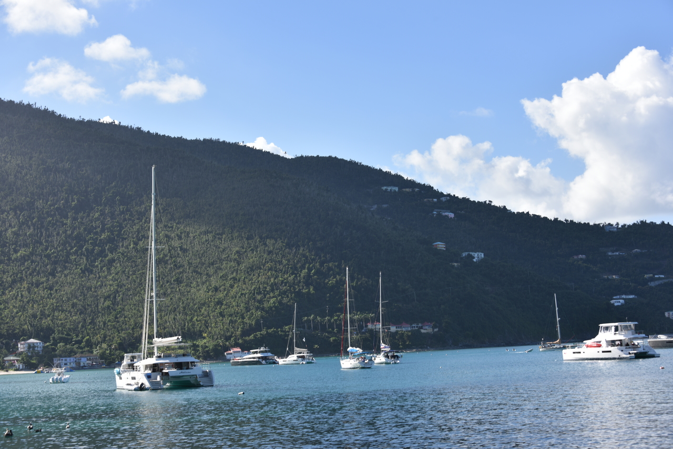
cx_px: 336
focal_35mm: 62
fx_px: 1159
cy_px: 224
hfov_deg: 32.4
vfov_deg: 21.9
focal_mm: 62
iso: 100
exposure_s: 1/250
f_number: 8
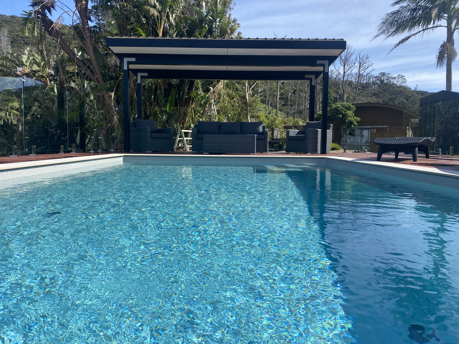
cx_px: 230
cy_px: 172
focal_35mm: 26
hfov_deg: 67.3
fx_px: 345
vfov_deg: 53.1
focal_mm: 4.25
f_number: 1.8
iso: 32
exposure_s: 1/2755
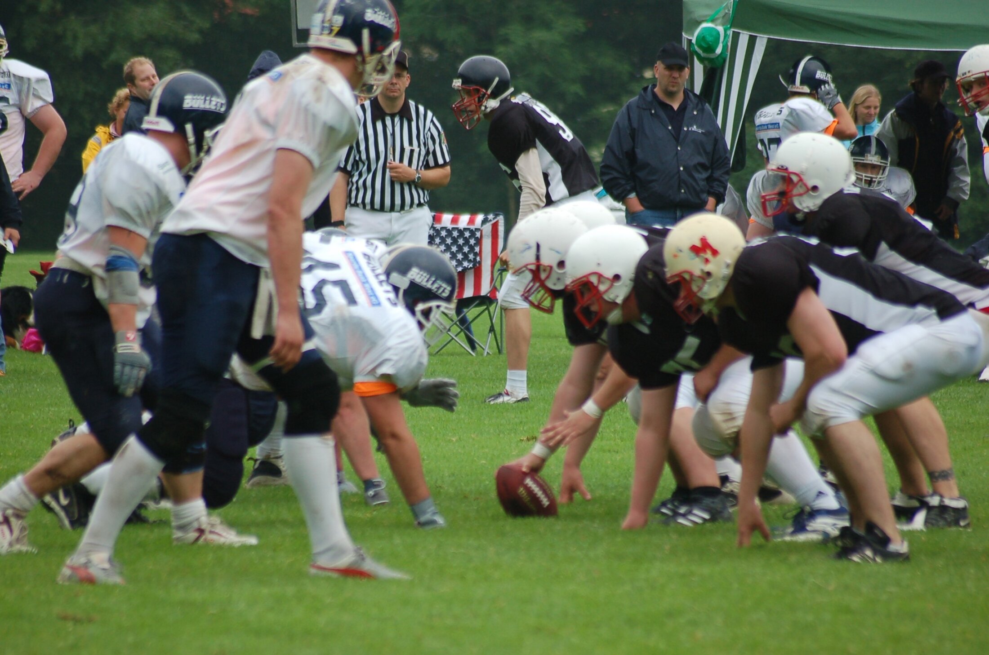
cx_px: 494
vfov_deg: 3.8
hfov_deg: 5.7
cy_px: 328
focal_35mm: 360
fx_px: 9871
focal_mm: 240
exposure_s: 1/640
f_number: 5.3
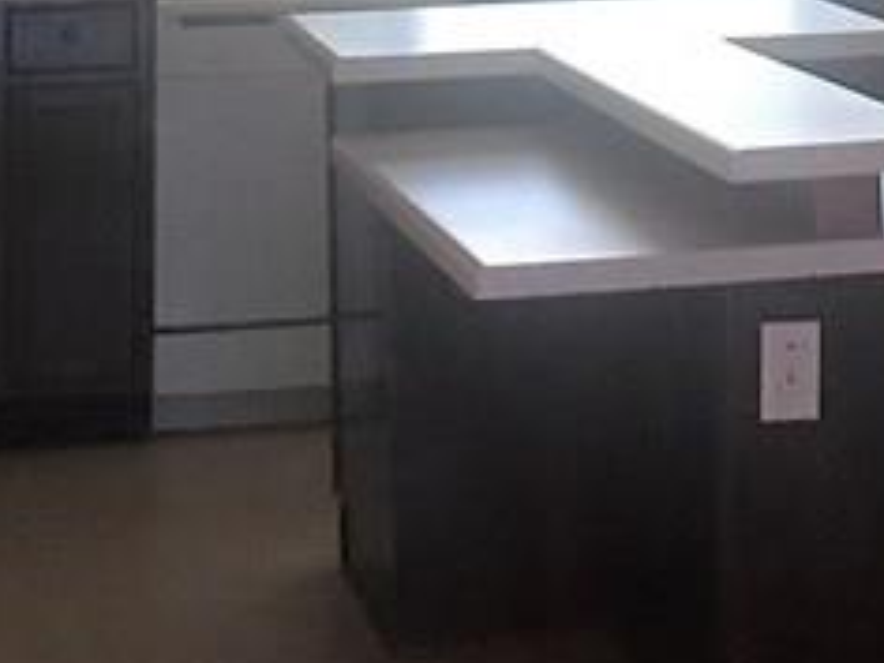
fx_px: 3218
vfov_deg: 11.3
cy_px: -330
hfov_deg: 15.4
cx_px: 817
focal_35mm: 126
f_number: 2.2
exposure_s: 1/15
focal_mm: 4.15
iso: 64
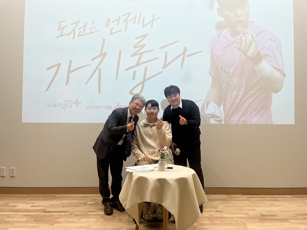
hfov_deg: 67.3
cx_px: 154
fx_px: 231
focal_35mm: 26
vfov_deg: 53.0
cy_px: 115
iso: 80
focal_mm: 5.1
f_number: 1.6
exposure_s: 1/120
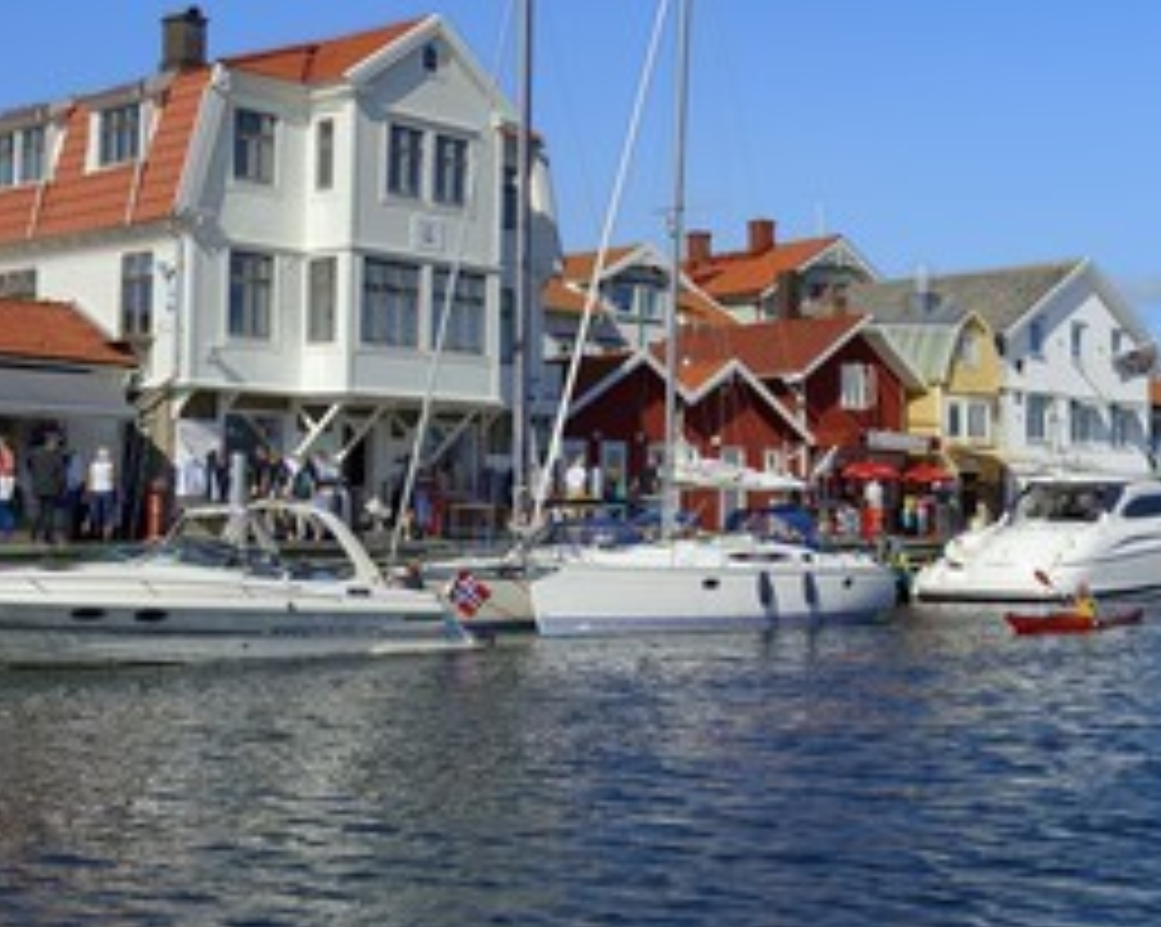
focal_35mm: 52
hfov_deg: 35.9
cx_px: 702
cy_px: 338
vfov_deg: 29.0
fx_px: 1785
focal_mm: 34
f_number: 13
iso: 200
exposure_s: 1/400
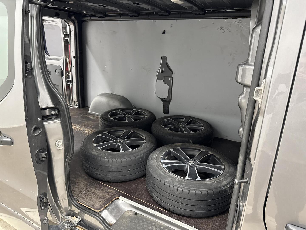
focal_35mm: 24
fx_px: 212
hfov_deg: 71.6
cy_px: 115
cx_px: 153
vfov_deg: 56.8
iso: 400
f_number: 1.78
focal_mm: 6.76
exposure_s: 1/50
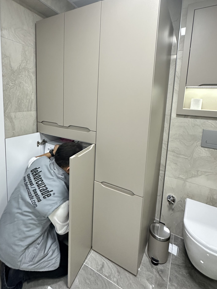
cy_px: 120
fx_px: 159
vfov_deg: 83.9
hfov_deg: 68.5
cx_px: 98
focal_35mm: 19
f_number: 2.2
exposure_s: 1/50
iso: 400
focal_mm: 2.22
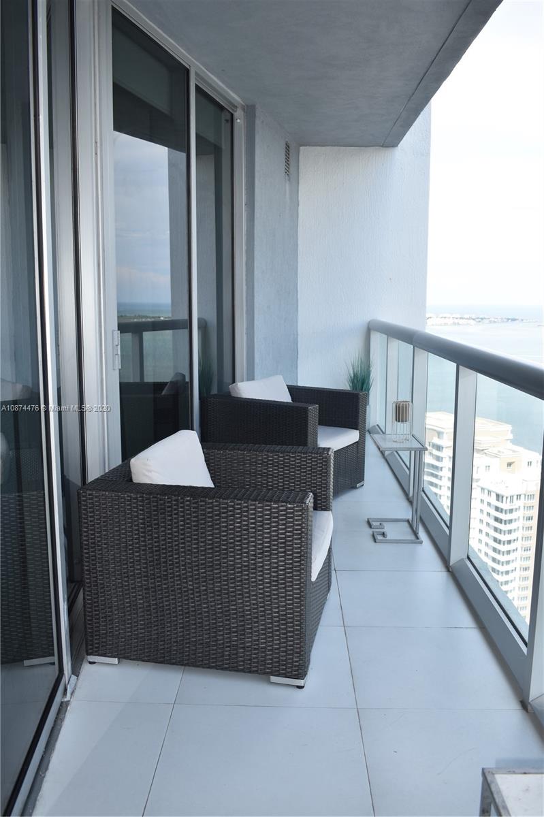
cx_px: 272
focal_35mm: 32
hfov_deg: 41.7
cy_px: 408
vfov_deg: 59.5
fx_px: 715
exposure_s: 1/200
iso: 100
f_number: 5.6
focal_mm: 21
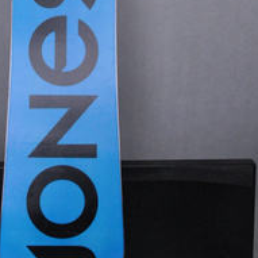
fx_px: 658
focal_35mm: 78
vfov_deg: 21.6
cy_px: 14
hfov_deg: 22.0
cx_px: 64
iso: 3200
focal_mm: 26
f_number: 11
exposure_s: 1/125
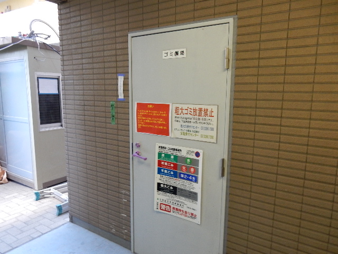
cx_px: 169
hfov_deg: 69.4
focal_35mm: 25
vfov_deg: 54.9
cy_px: 127
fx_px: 244
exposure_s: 1/20
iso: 400
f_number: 3.7
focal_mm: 4.5
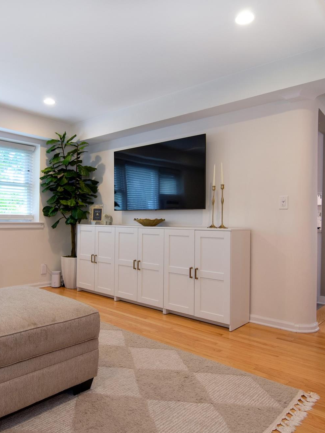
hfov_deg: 55.0
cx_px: 134
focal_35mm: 25
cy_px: 220
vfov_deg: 69.9
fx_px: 310
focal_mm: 11
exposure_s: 1/15
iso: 640
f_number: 8
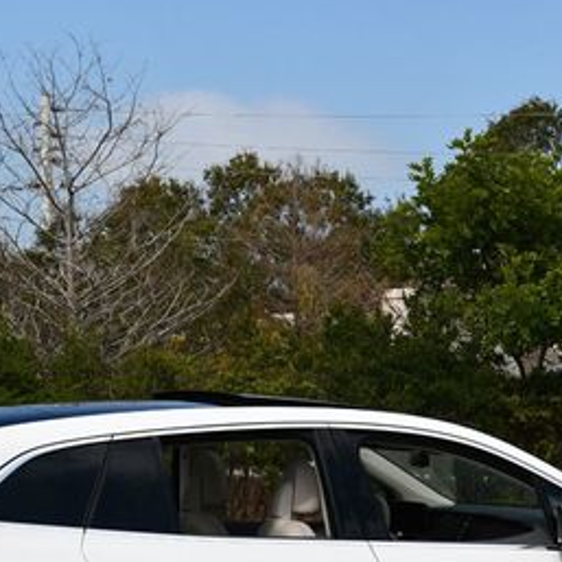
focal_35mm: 127
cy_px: 420
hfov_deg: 13.7
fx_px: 2333
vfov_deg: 13.7
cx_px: 265
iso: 100
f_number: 9
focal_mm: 30
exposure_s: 1/320
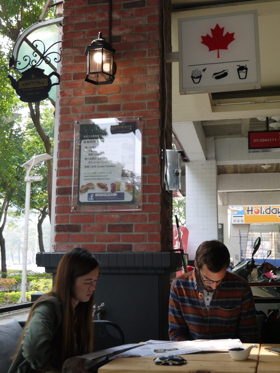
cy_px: 186
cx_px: 140
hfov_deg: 32.9
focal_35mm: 44
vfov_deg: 42.9
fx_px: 475
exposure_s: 1/100
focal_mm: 22
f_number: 4.6
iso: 160
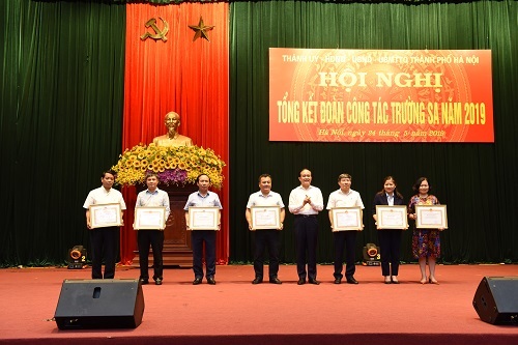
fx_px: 547
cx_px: 259
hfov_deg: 50.7
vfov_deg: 35.0
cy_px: 172
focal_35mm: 38
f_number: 4.5
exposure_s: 1/40
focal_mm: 38
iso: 800
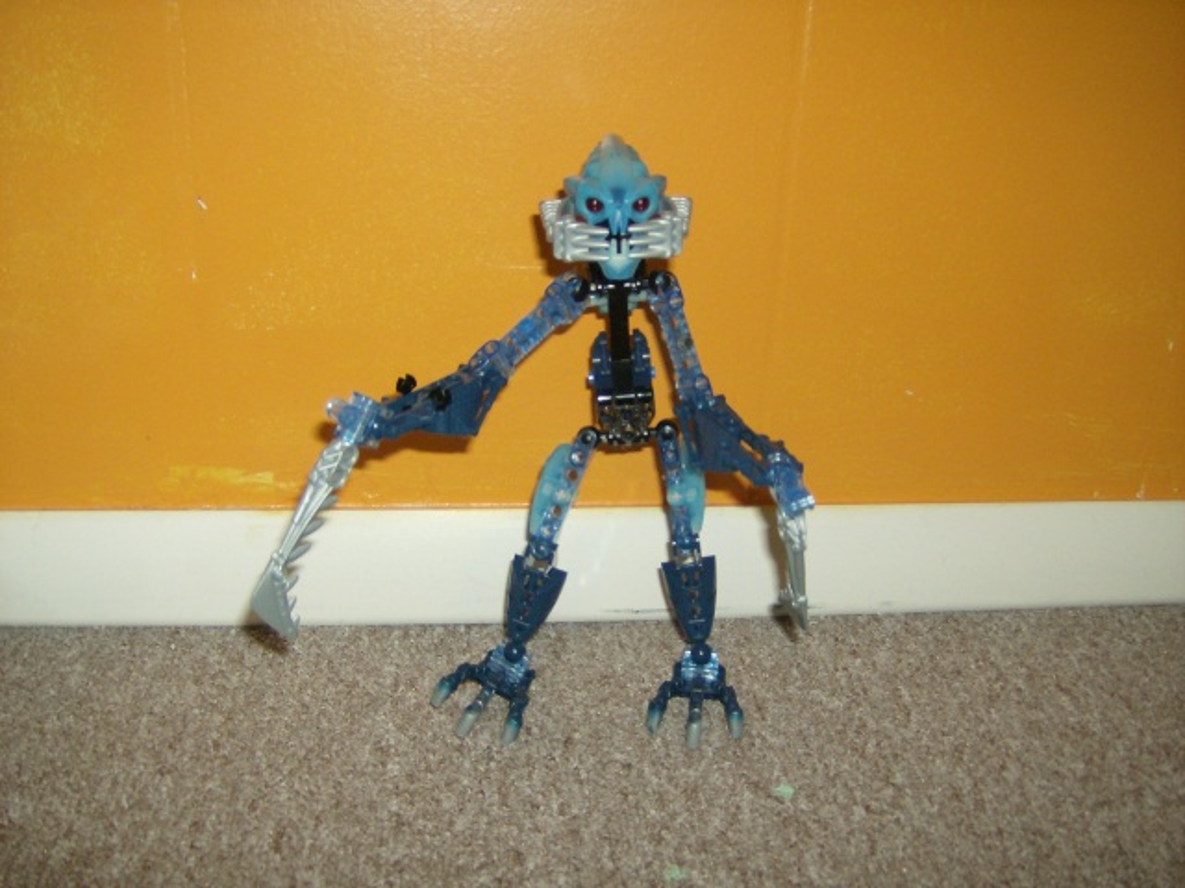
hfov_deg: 51.4
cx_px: 592
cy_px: 444
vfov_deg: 39.7
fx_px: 1232
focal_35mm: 36
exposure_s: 1/60
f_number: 2.8
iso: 200
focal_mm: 6
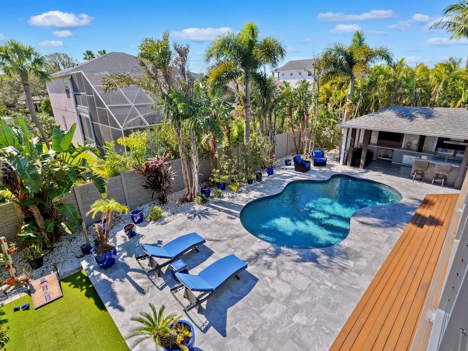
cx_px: 231
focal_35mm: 17
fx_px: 230
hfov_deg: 91.0
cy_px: 174
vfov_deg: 74.8
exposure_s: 1/100
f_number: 8
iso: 100
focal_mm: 15
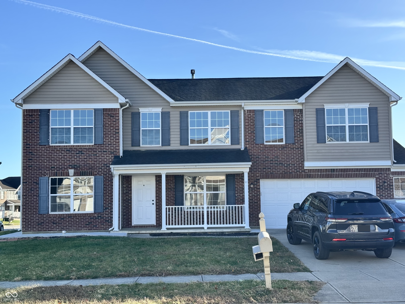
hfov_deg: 39.7
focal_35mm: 48
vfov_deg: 30.3
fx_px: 562
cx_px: 202
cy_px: 152
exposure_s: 1/1524
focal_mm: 6.76
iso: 64
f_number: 1.78
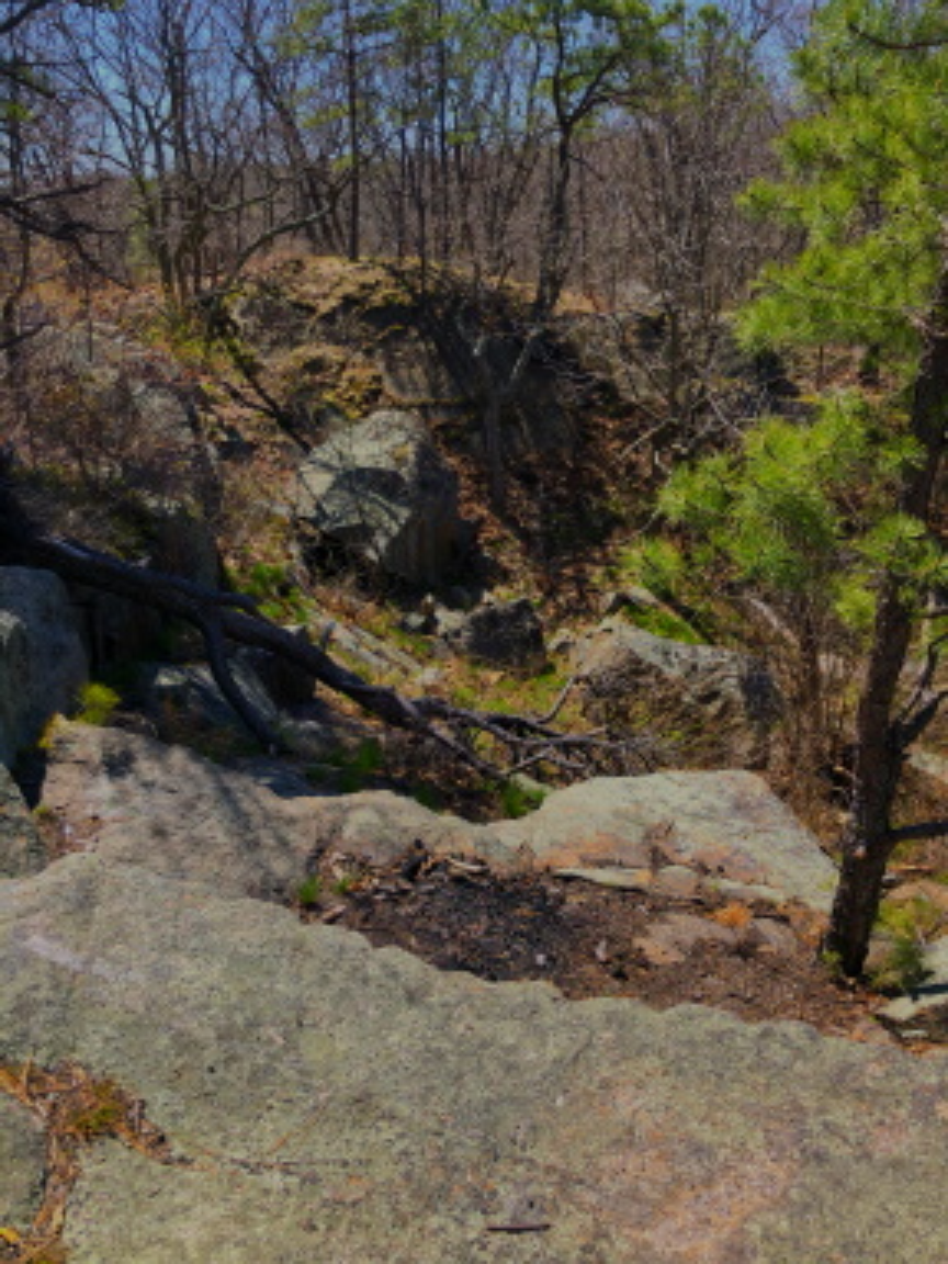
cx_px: 474
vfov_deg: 63.4
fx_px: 1022
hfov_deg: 49.7
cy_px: 632
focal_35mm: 28
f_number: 1.8
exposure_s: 1/923
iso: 20
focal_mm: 3.99
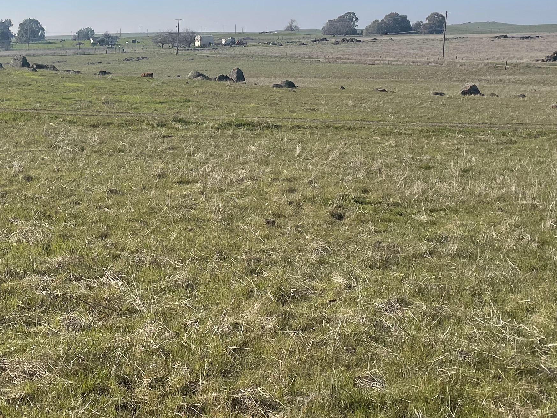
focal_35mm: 60
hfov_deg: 32.0
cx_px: 209
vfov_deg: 24.0
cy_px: 85
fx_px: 965
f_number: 1.6
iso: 32
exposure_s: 1/5291
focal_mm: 4.2
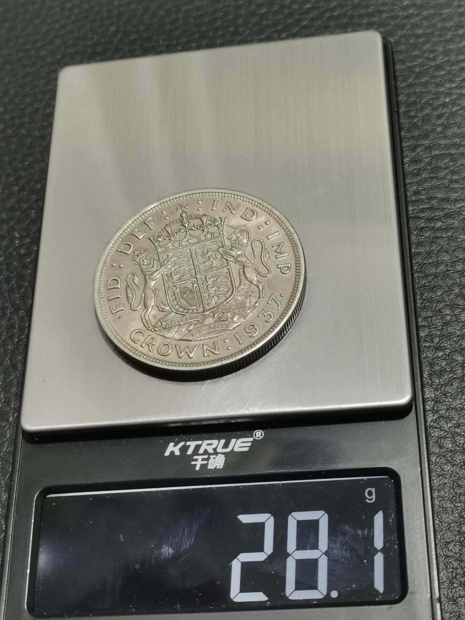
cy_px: 310
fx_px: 1093
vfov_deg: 31.7
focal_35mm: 61
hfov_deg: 24.0
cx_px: 232
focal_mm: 5.58
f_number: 1.8
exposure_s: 1/60
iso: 80
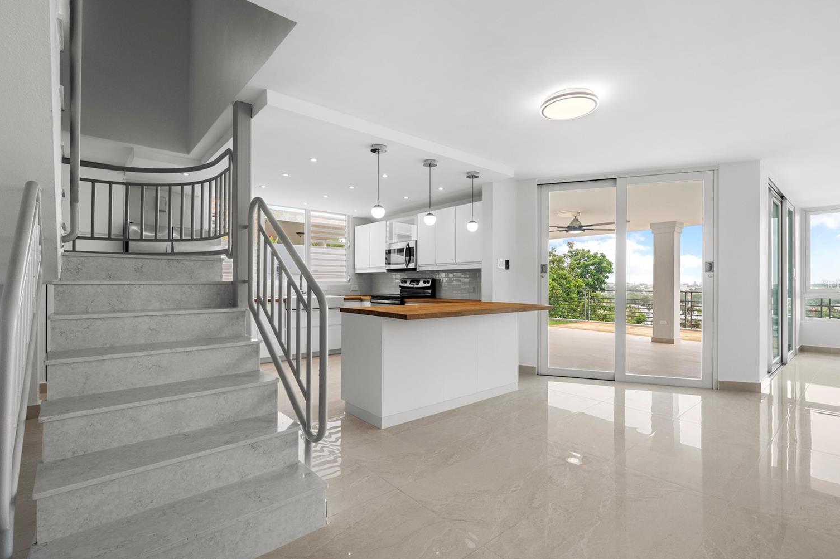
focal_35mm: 17
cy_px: 284
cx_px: 425
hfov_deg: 93.3
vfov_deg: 70.4
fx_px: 397
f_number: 8
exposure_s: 1/40
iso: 500
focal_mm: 16
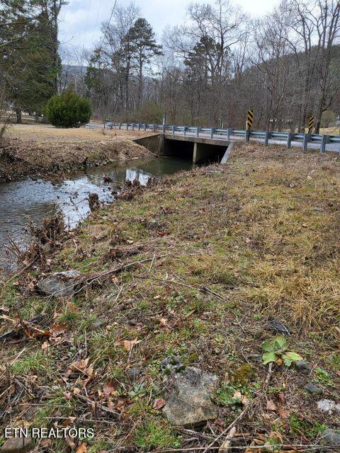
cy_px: 226
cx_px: 170
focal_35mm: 26
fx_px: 340
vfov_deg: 67.3
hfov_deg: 53.1
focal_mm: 4.25
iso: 50
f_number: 1.8
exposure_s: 1/554
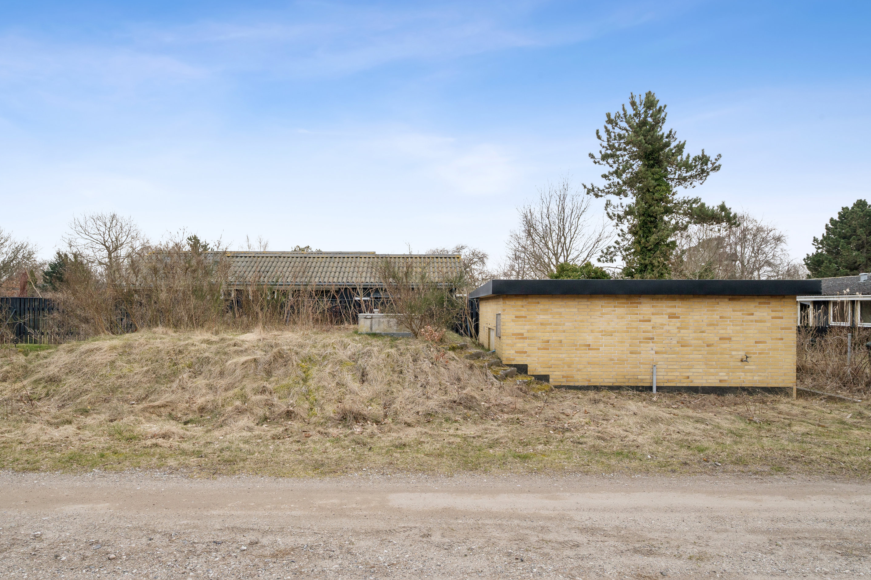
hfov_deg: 83.9
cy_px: 305
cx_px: 413
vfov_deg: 61.9
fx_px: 484
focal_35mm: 20
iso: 640
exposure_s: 1/100
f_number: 8
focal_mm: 19
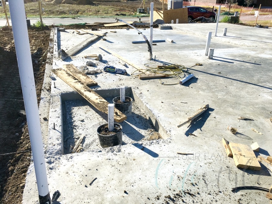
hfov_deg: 61.7
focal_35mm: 29
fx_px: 228
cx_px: 136
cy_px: 102
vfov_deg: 48.2
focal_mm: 4.15
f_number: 2.2
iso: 25
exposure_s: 1/1603
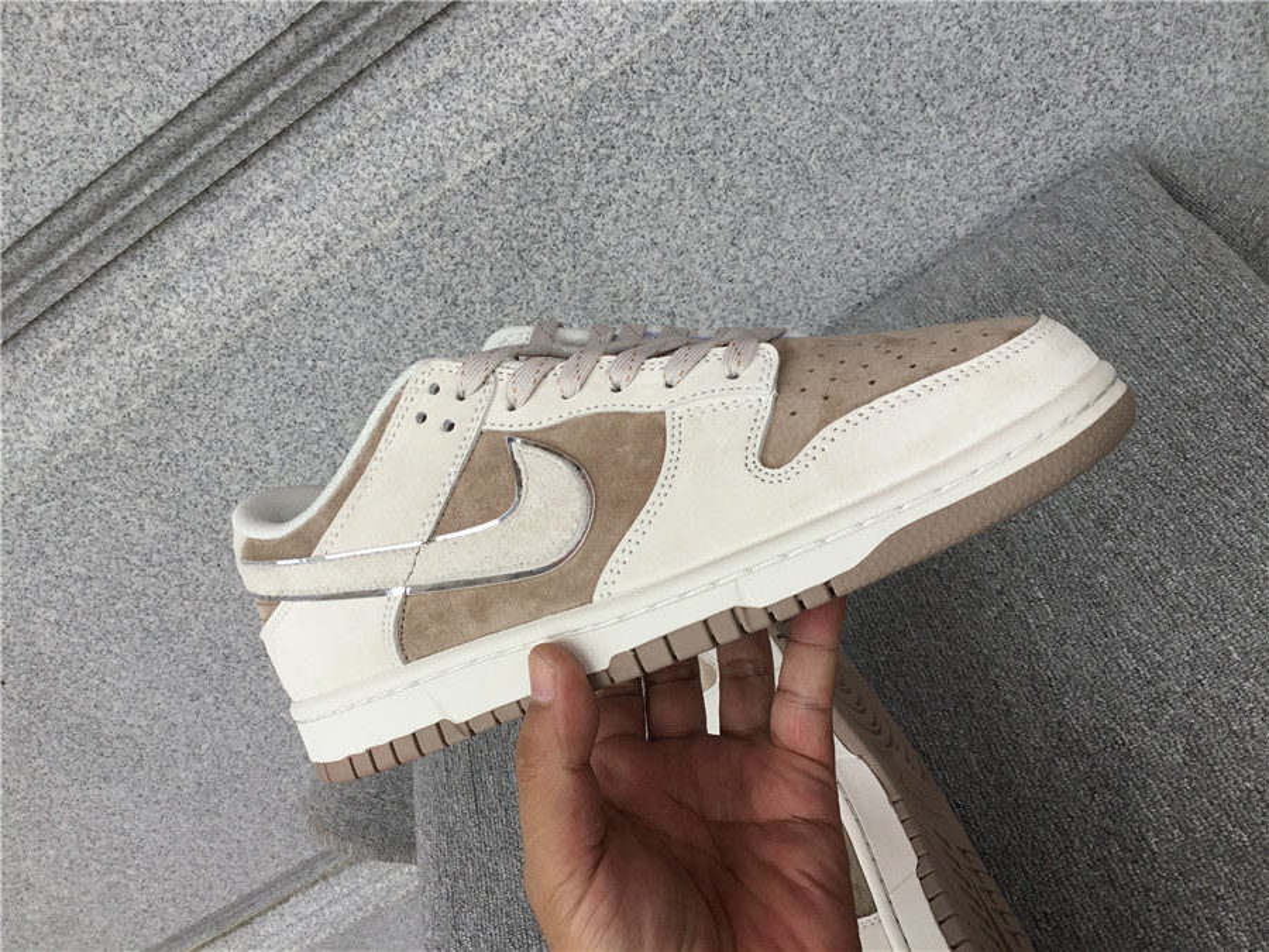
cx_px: 634
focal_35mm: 31
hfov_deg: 58.4
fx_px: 1136
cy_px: 476
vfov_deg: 45.4
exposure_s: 1/263
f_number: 2.4
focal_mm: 3.3
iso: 25
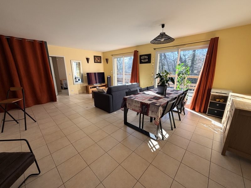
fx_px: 102
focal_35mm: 14
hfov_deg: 102.1
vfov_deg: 85.7
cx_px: 126
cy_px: 94
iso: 64
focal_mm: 2.22
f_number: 2.2
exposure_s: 1/121
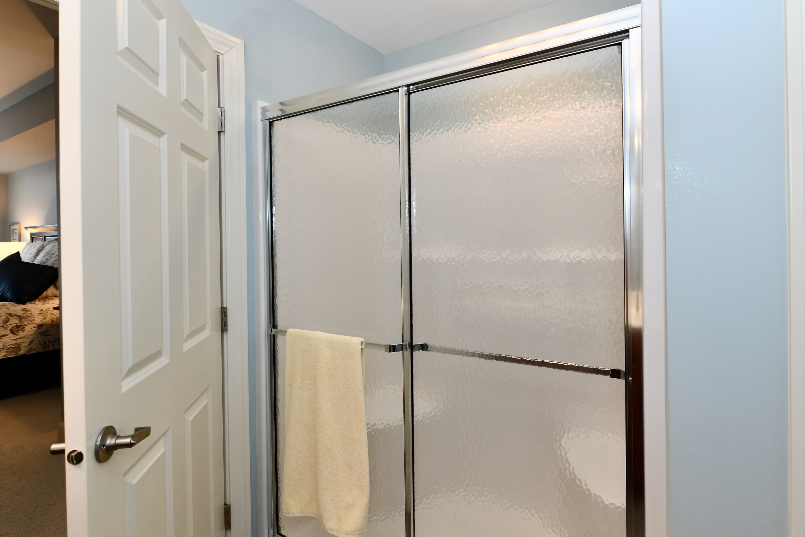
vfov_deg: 67.4
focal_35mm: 18
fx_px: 402
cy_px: 258
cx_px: 433
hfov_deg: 89.8
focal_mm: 14
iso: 640
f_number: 6.3
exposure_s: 1/60
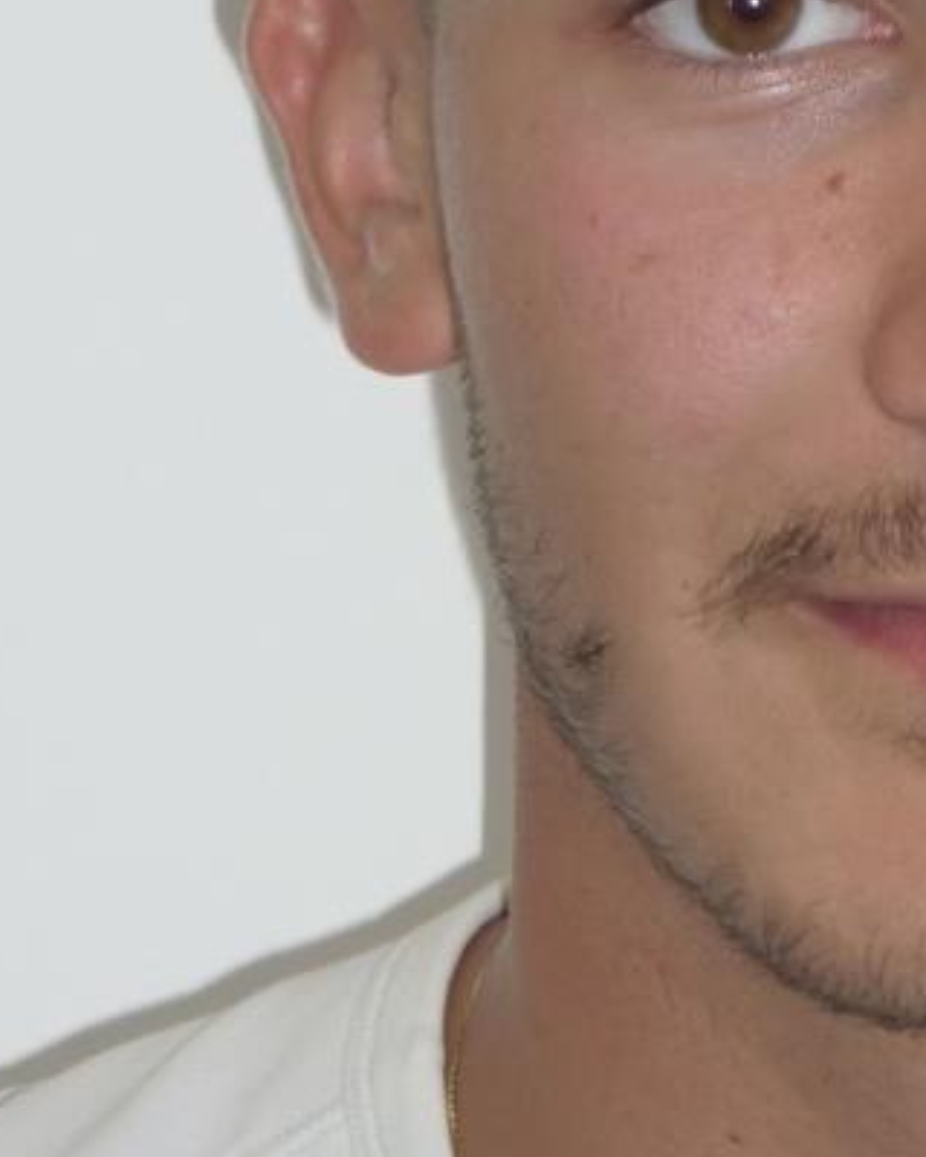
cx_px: 1021
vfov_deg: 7.4
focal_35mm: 260
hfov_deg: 5.9
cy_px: 93
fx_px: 8907
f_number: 4.3
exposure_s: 1/40
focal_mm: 17
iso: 125
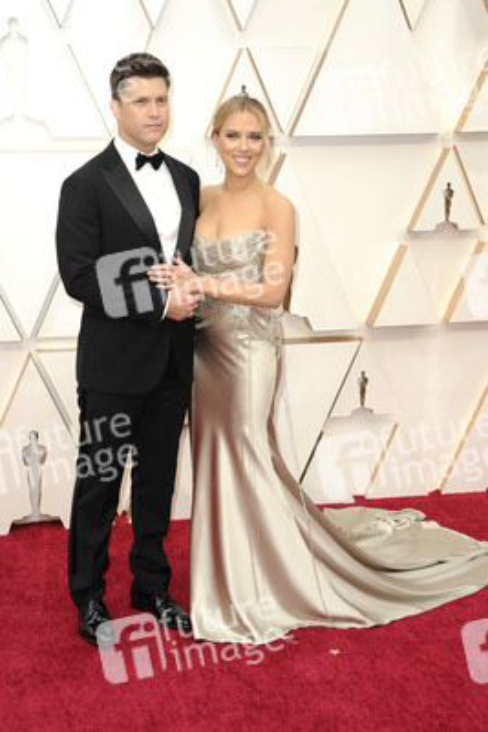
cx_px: 244
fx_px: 1056
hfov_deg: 26.0
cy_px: 366
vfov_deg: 38.2
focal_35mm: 52
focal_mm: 52
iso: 1250
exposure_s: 1/250
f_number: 7.1
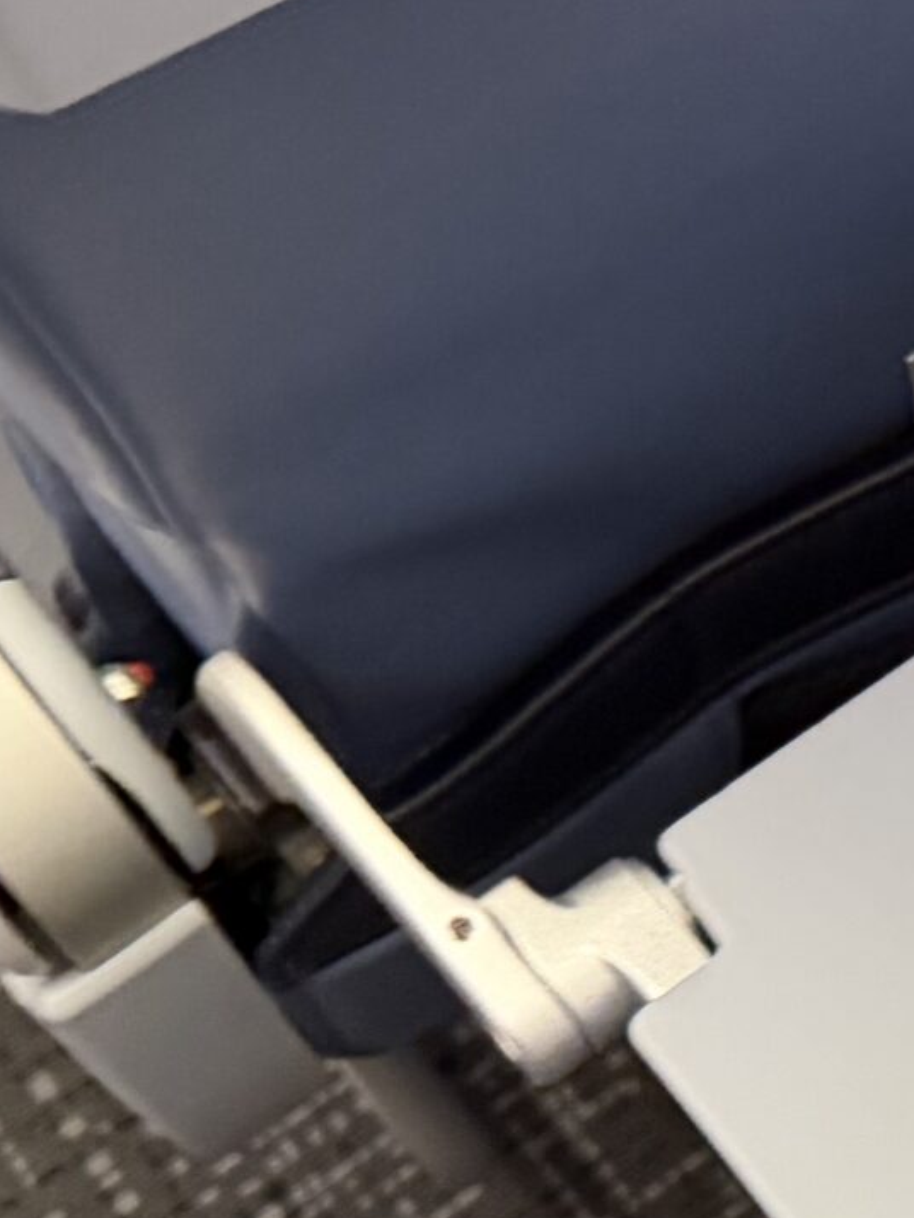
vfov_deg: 22.7
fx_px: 3026
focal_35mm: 86
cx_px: 1733
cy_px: 587
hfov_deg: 14.7
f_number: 1.78
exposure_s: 1/52
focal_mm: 6.76
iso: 640
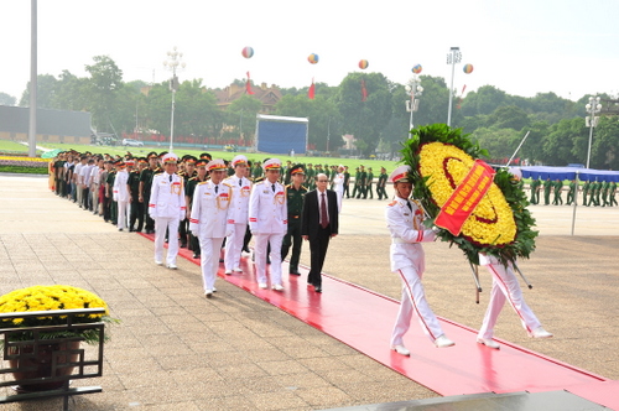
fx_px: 721
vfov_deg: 31.8
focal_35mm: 42
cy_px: 206
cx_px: 310
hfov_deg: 46.5
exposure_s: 1/125
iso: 200
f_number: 11
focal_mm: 28
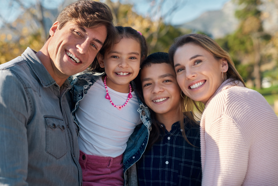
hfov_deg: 39.6
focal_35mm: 50
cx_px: 139
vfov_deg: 27.0
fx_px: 386
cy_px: 93
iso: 200
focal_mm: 50
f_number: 2.8
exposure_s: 1/1000
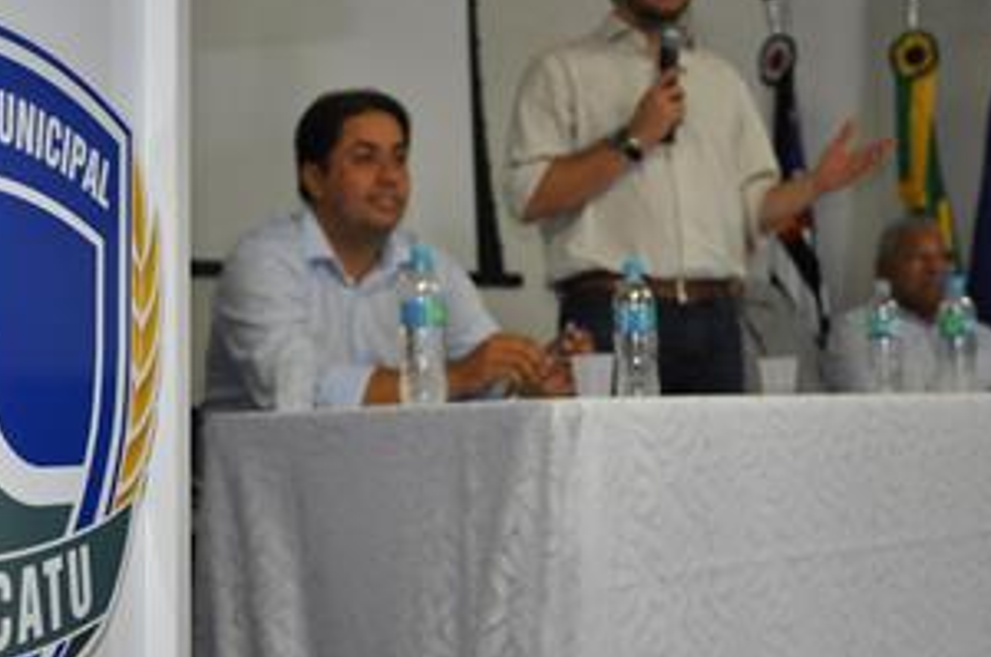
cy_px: 264
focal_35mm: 65
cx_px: 482
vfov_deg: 20.8
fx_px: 1786
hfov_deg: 31.0
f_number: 4
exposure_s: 1/60
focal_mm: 26
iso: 800
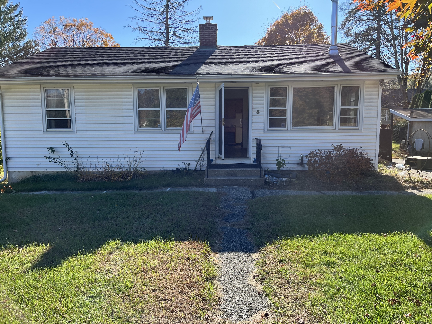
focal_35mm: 26
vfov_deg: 53.1
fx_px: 324
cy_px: 162
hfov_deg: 67.3
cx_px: 216
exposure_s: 1/1252
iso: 50
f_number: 1.6
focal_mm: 5.1
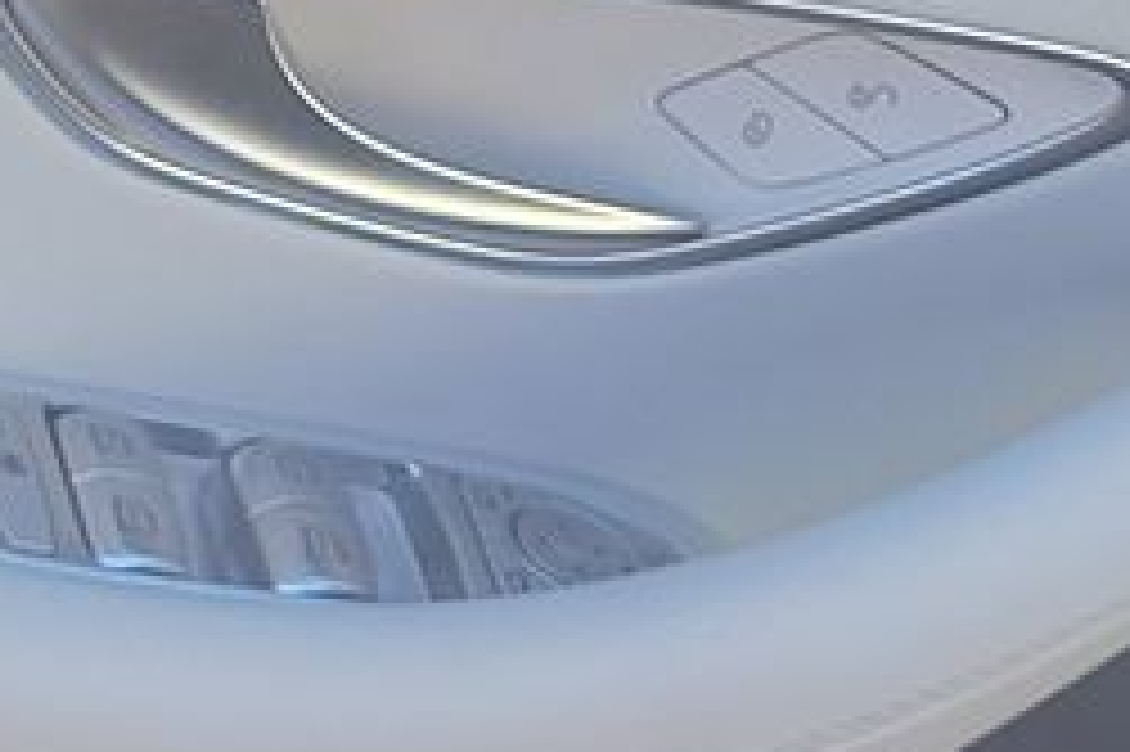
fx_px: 4987
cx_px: -126
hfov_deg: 12.7
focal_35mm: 159
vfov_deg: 8.6
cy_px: 279
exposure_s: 1/119
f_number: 1.8
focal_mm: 6.7
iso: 61
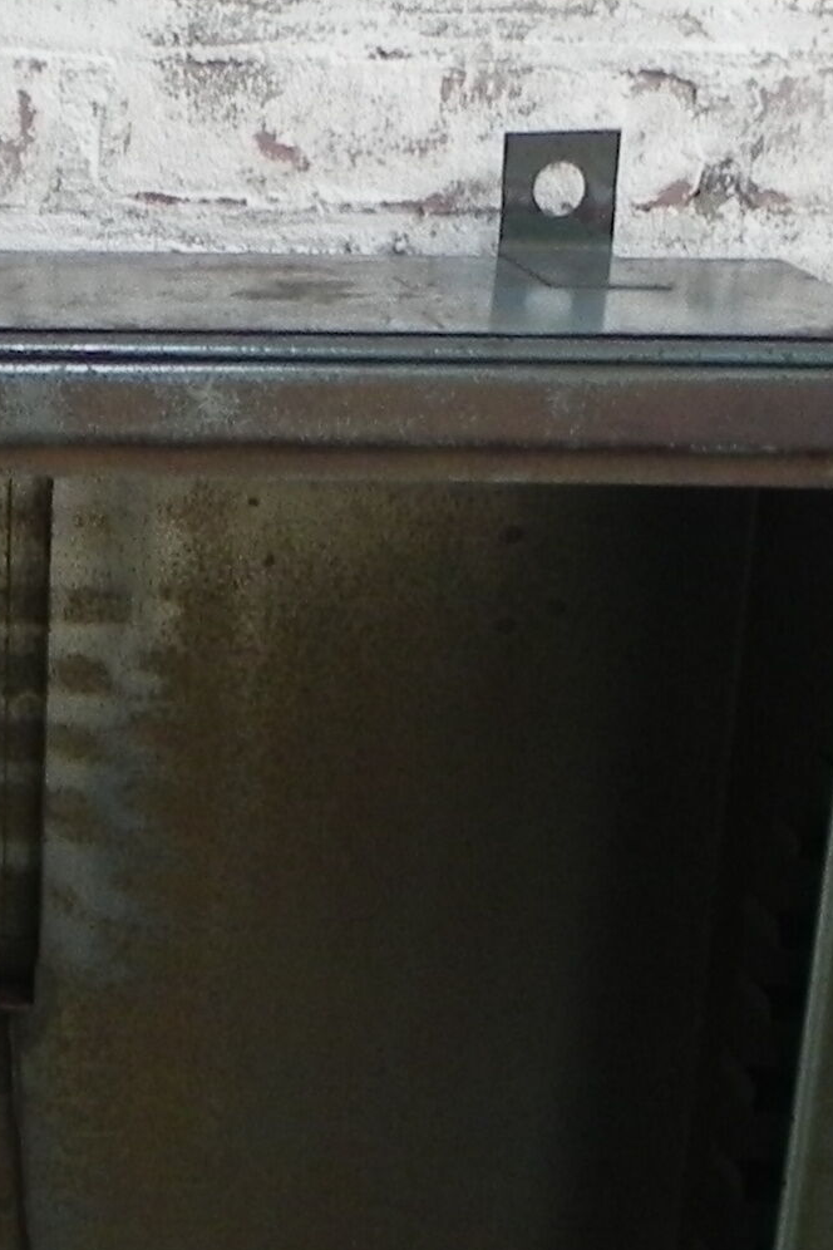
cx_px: -74
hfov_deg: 13.6
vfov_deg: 19.0
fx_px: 3436
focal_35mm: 99
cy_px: 1639
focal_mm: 4.6
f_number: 2.8
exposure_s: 1/30
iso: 211
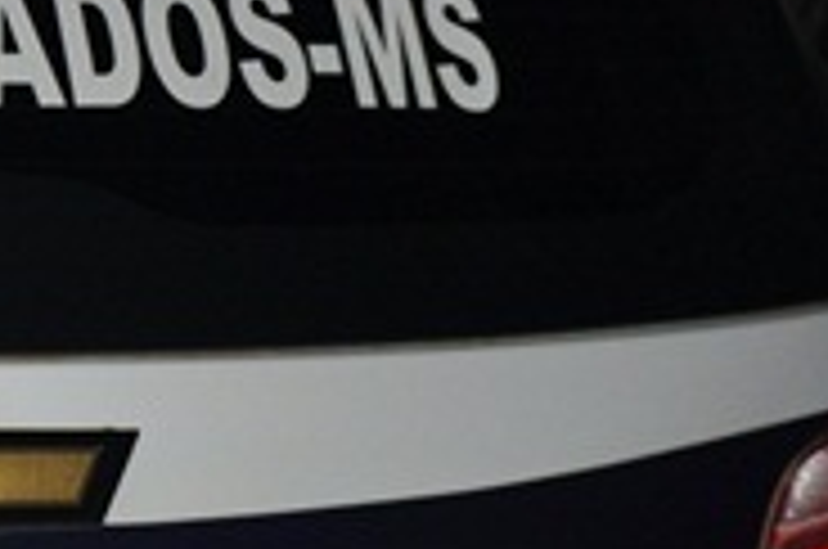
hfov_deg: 11.6
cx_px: -369
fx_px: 3903
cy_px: 259
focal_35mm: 170
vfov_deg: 8.0
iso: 800
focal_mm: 26
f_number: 4
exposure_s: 1/60
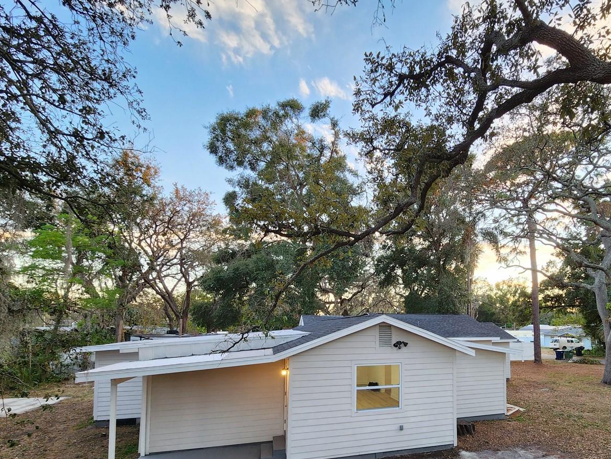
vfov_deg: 69.4
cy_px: 310
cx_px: 386
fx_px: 318
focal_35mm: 18
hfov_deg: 85.8
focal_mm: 2.2
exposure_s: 1/60
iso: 160
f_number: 2.2
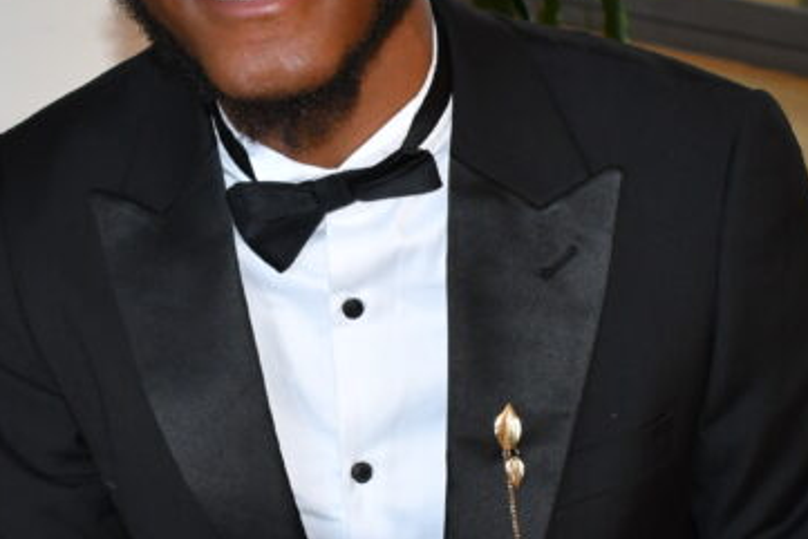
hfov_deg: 19.4
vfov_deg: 13.1
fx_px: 2357
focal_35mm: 105
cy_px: 283
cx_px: 262
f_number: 4
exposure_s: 1/125
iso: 800
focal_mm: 25
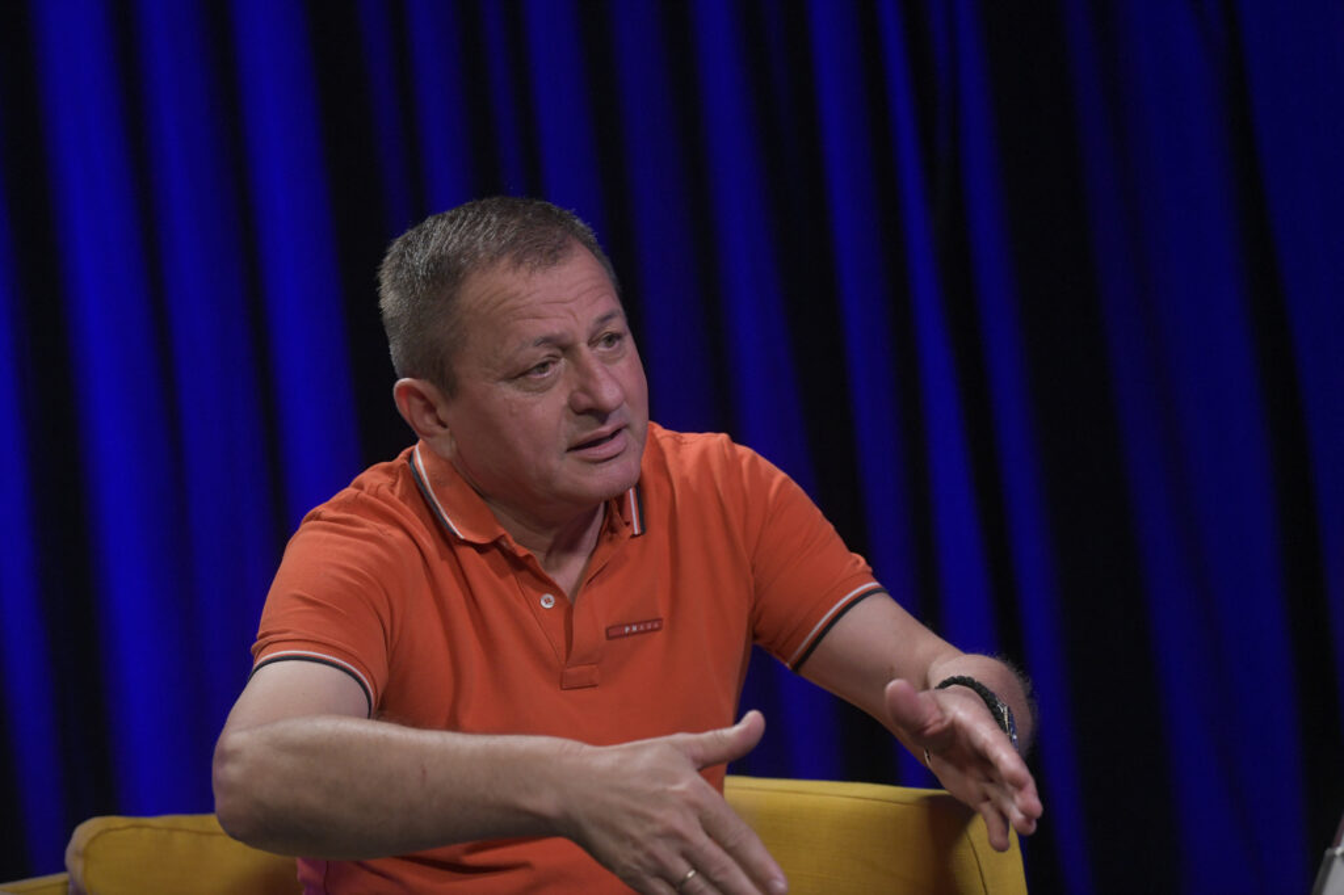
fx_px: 3807
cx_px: 672
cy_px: 448
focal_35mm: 102
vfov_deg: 13.4
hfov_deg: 20.0
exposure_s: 1/320
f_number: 4
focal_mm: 102
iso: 2500
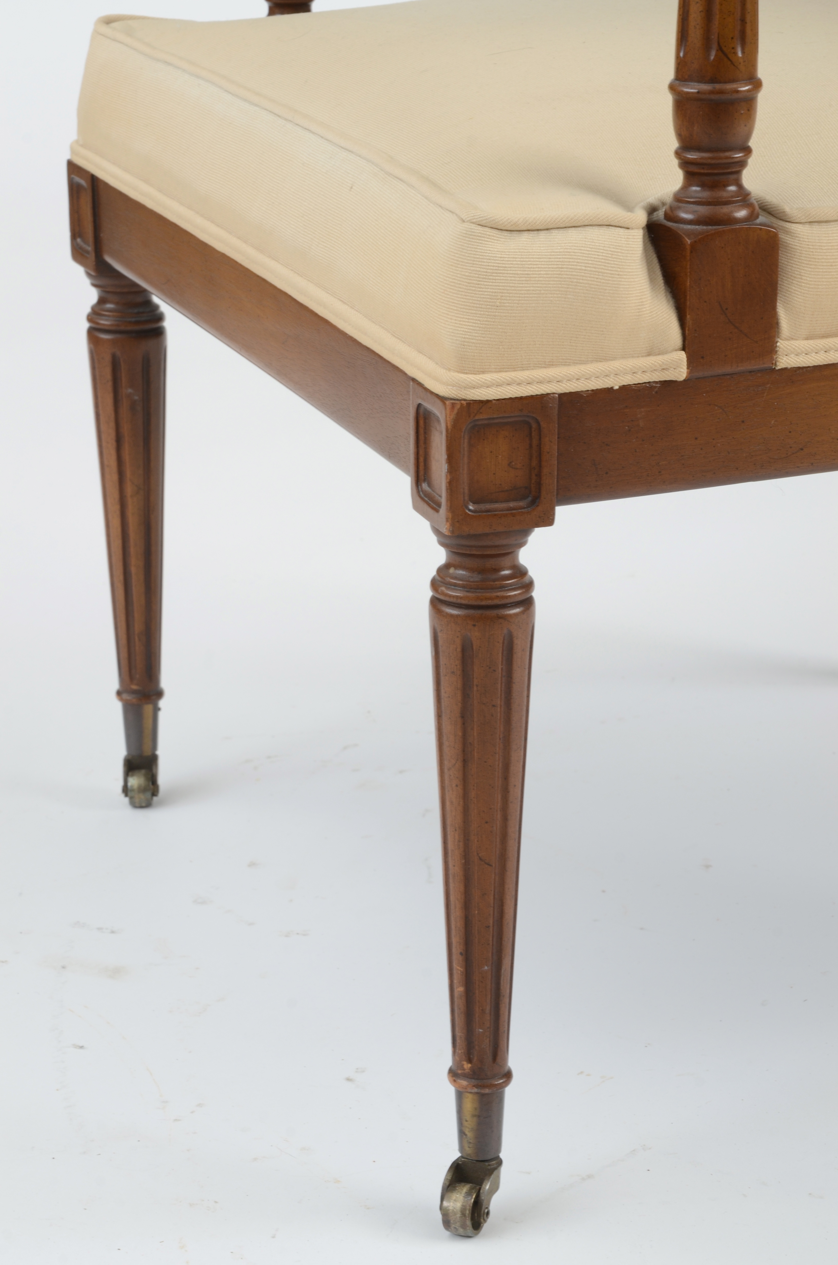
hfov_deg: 13.8
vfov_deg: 20.7
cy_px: 632
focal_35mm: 99
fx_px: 3472
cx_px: 419
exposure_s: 1/125
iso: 200
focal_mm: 66
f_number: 11
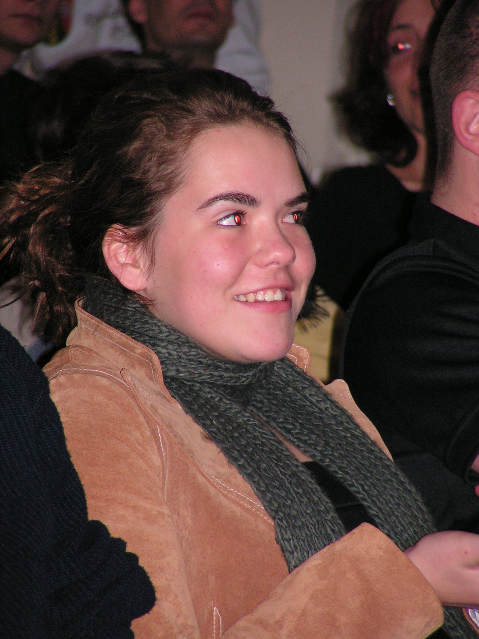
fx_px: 5351
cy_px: 320
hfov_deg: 5.1
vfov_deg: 6.8
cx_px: 240
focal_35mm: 290
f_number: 3.2
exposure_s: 1/320
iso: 200
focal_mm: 48
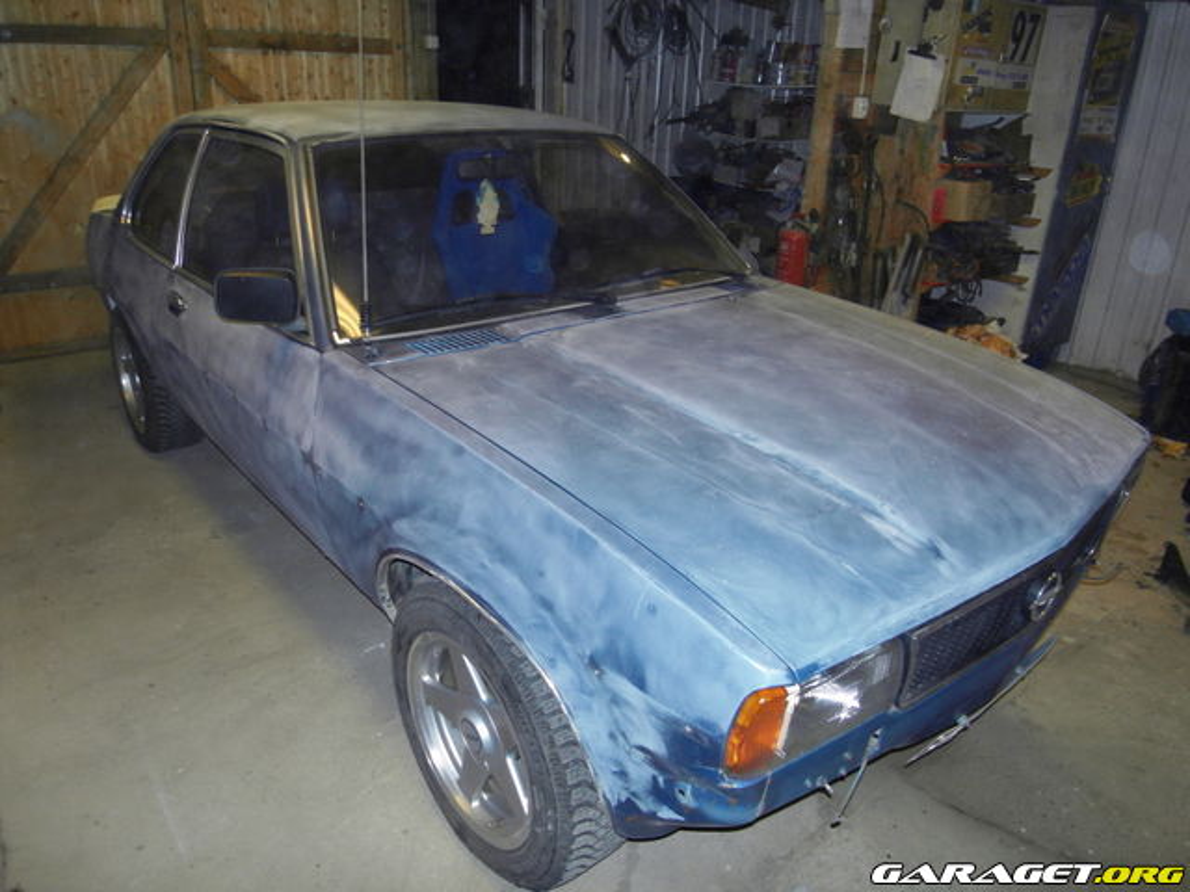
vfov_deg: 56.8
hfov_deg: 71.6
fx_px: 825
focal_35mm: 24
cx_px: 595
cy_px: 446
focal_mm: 4.3
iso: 100
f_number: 2.8
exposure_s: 1/40
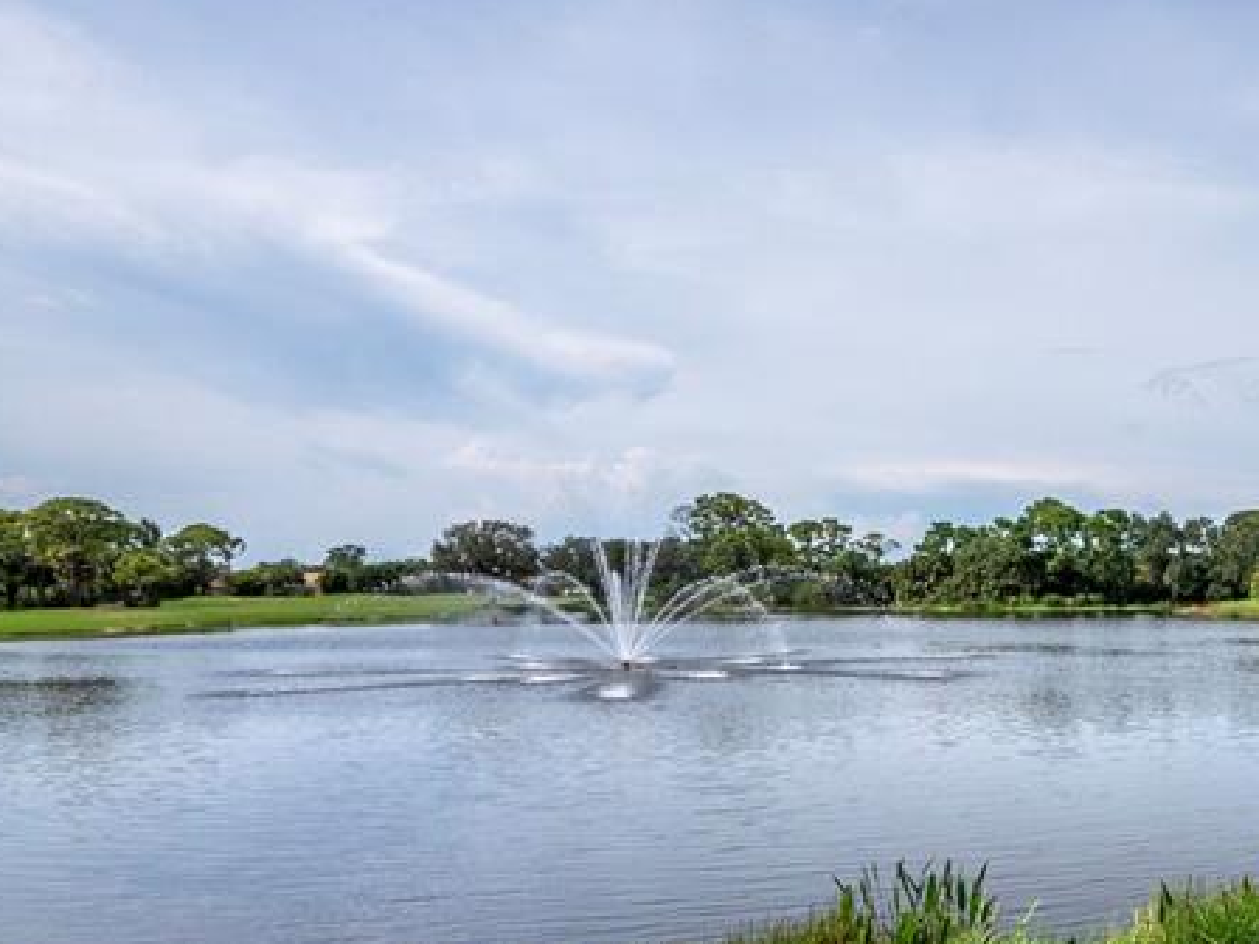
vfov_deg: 43.6
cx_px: 1104
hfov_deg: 51.1
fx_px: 1164
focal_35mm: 32
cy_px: 627
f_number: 11
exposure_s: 1/640
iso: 400
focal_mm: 7
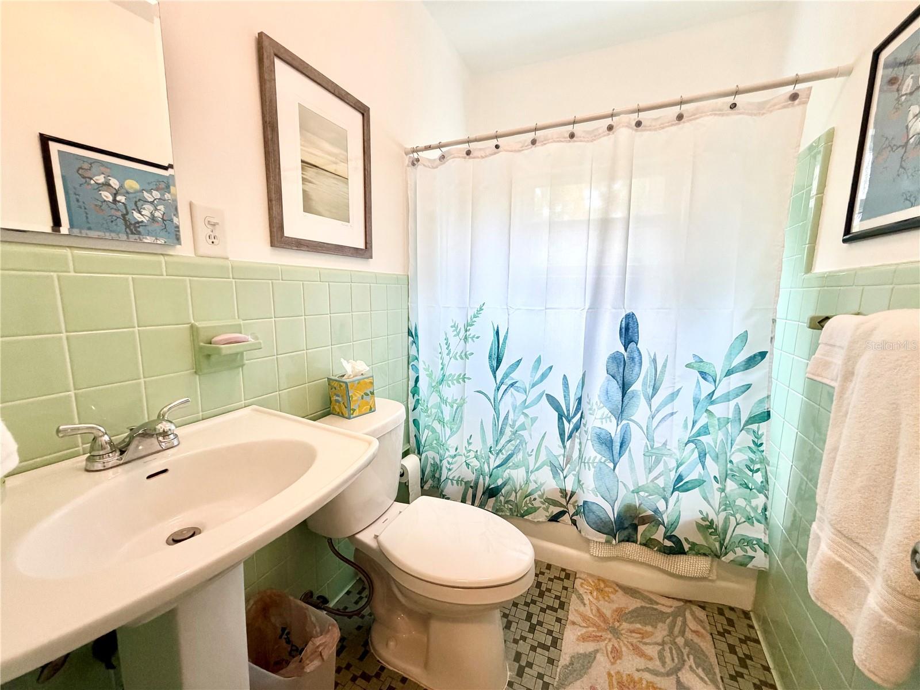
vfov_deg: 85.7
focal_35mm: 14
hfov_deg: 102.1
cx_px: 460
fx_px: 372
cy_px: 345
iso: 200
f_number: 2.2
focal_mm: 2.22
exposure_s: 1/120
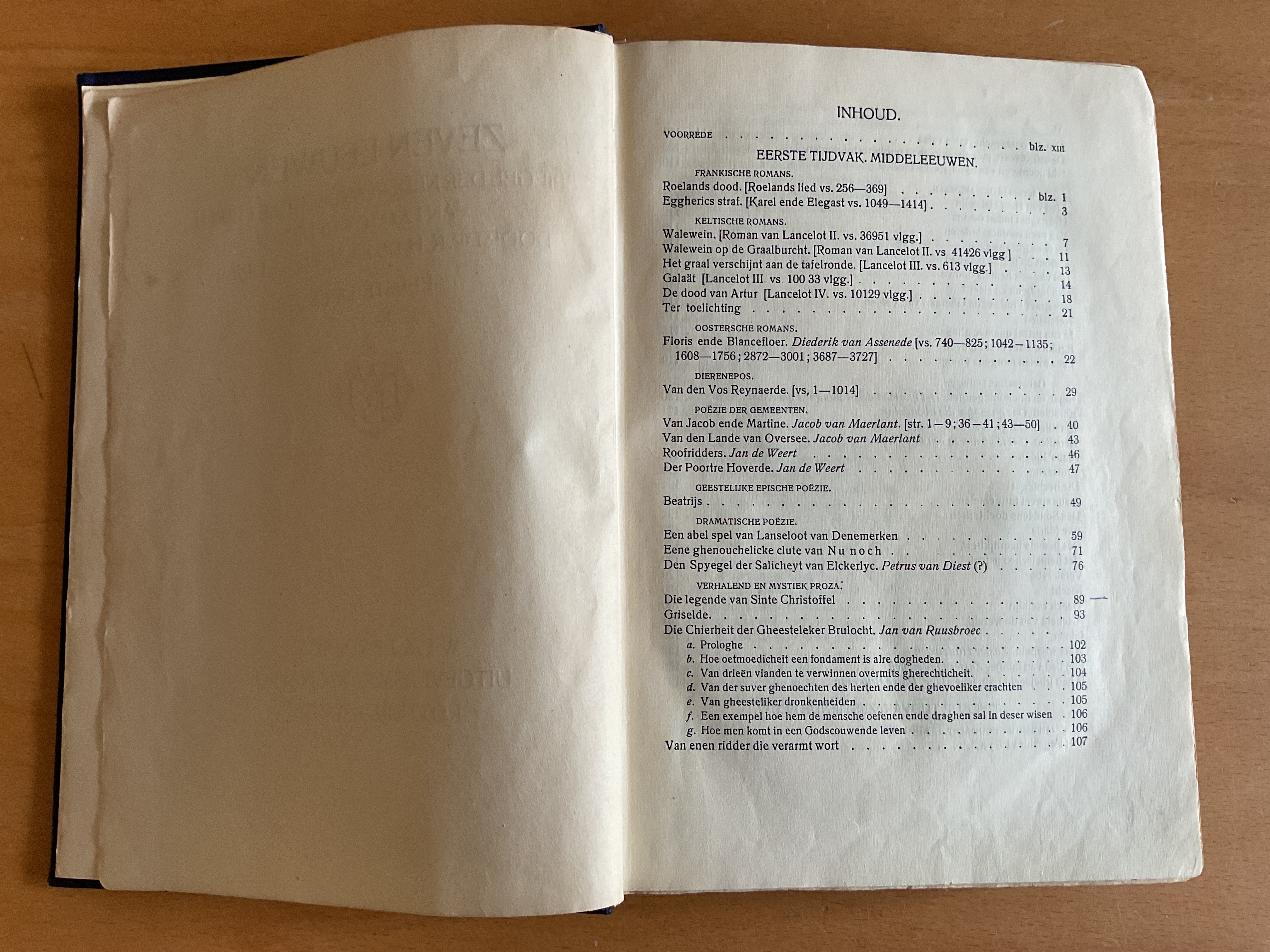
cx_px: 635
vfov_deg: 48.2
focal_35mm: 29
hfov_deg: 61.7
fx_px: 1064
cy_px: 476
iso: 80
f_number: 1.8
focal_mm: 3
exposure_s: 1/60
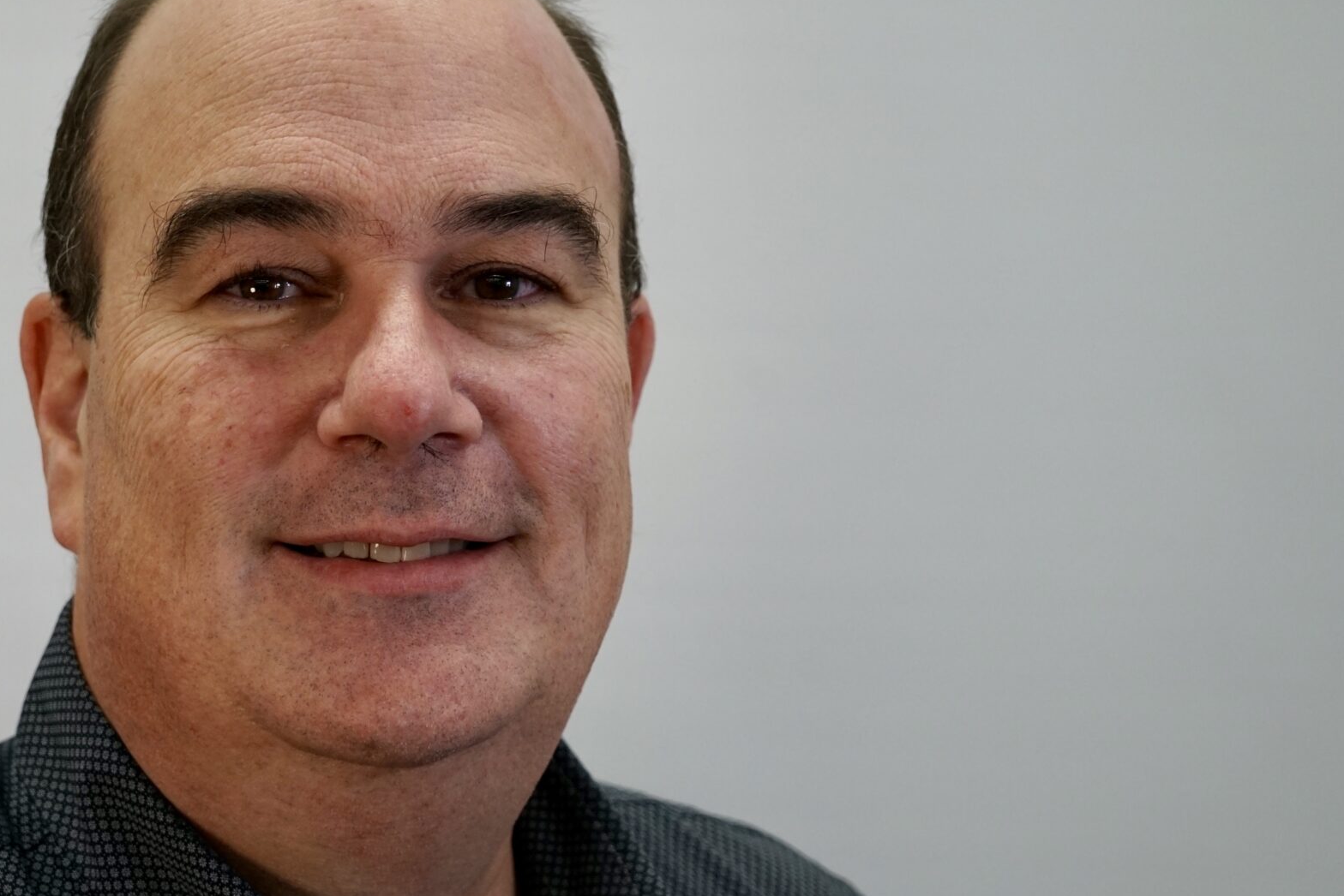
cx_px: 309
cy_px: 492
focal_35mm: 111
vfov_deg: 12.3
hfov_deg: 18.3
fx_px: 4144
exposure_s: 1/160
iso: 800
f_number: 5.6
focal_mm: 68
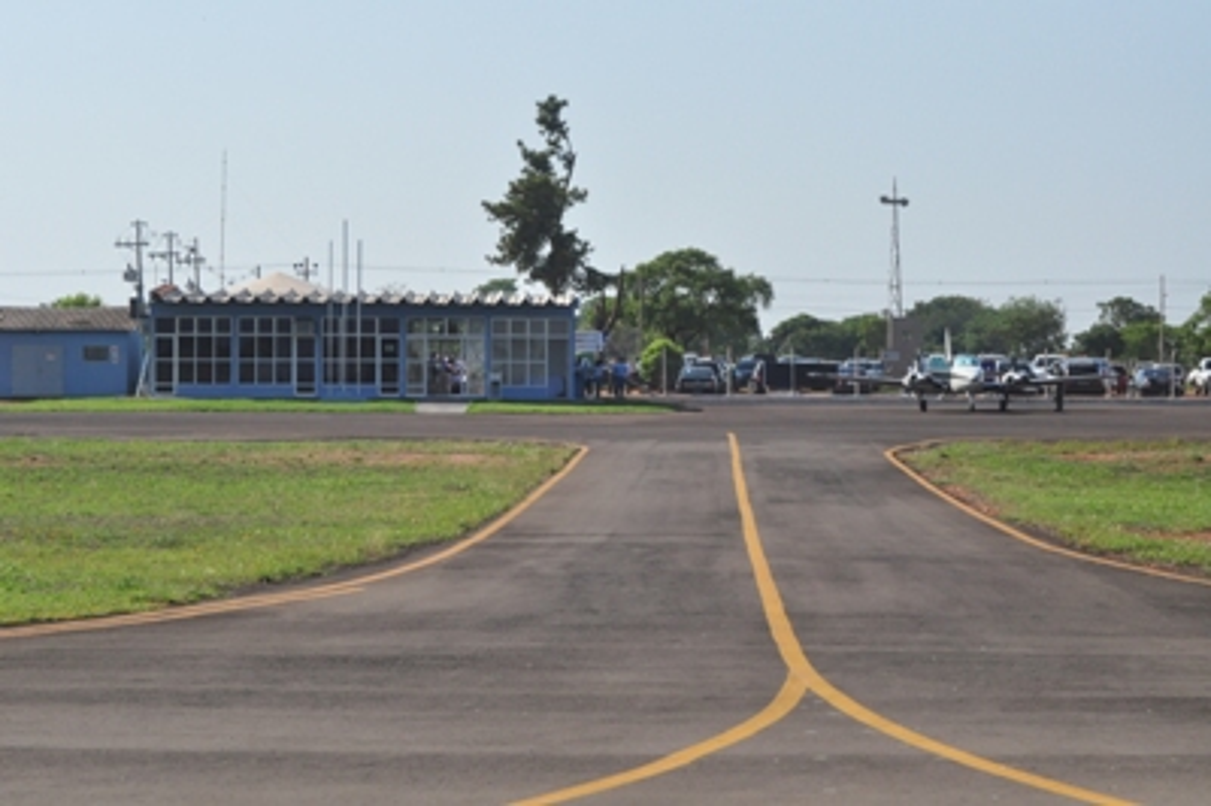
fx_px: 3529
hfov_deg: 19.5
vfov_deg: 13.0
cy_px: 403
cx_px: 606
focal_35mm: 105
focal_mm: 70
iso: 800
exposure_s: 1/1600
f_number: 10
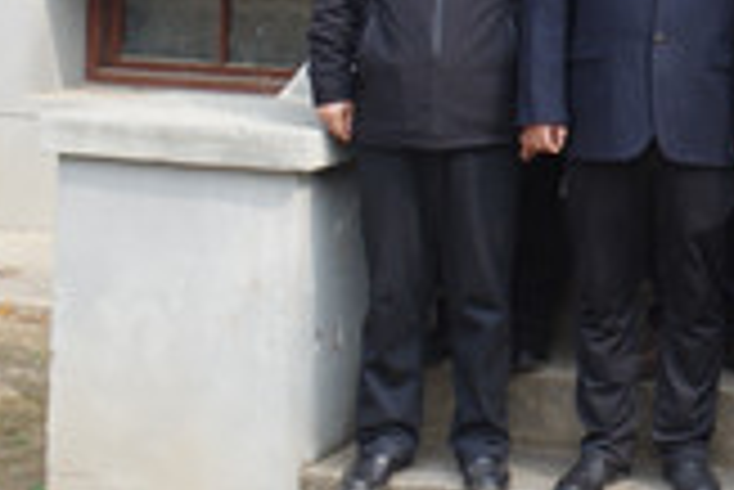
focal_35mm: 114
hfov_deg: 16.5
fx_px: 2326
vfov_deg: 11.8
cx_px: 1067
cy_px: -117
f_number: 9
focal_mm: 21
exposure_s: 1/80
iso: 200
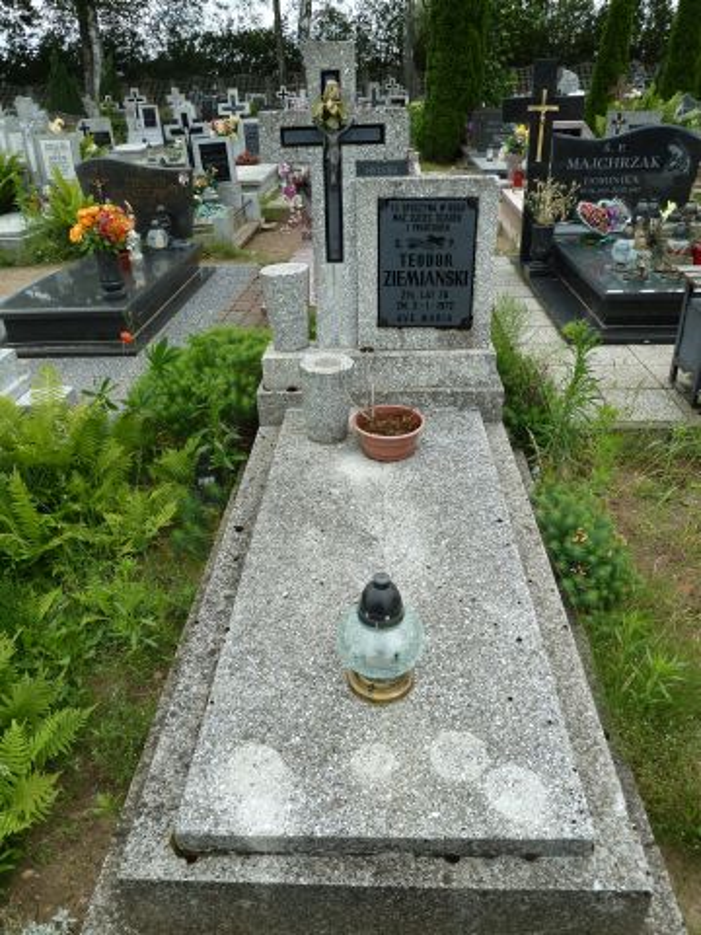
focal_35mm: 25
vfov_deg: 69.4
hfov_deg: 54.9
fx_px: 675
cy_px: 468
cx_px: 350
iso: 80
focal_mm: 4.1
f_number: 4
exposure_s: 1/250
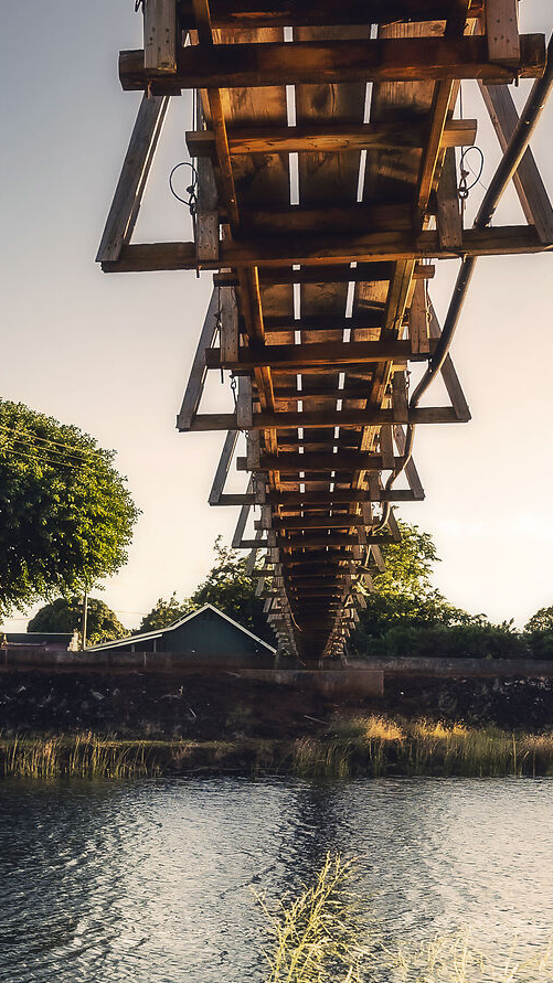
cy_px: 616
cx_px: 298
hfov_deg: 24.9
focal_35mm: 48
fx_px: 1252
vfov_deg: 42.6
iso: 250
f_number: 8
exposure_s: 1/400
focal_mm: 17
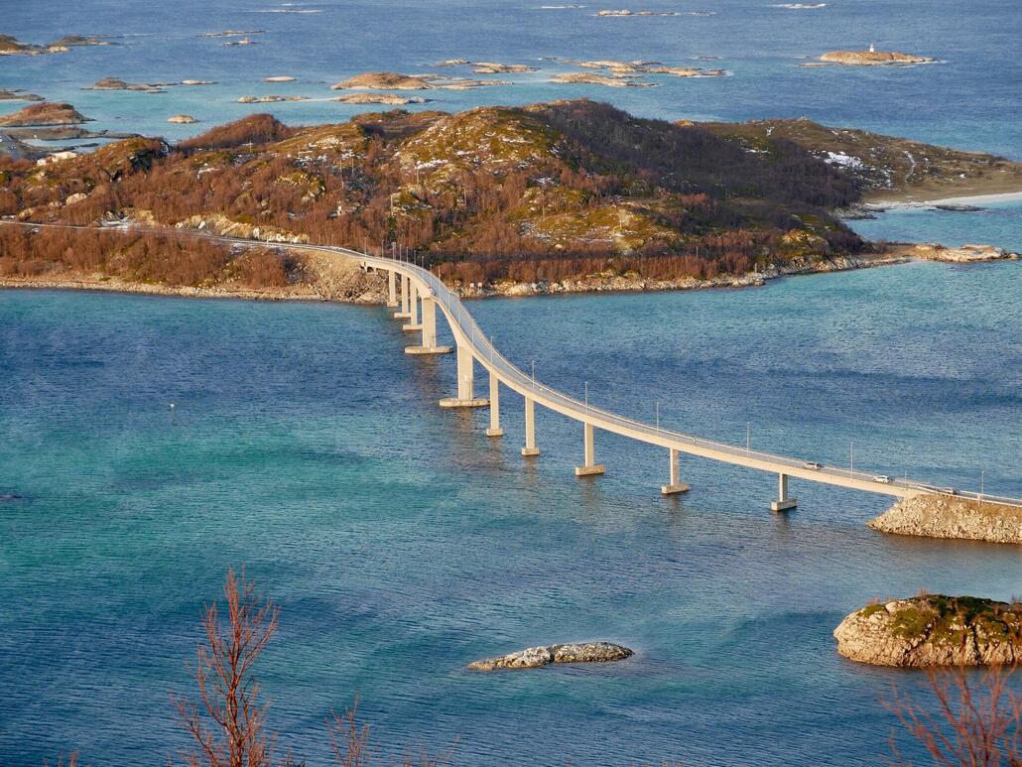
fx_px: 3544
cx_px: 511
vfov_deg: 12.4
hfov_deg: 16.4
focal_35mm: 120
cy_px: 384
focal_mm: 60
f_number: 5.6
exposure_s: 1/125
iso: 250
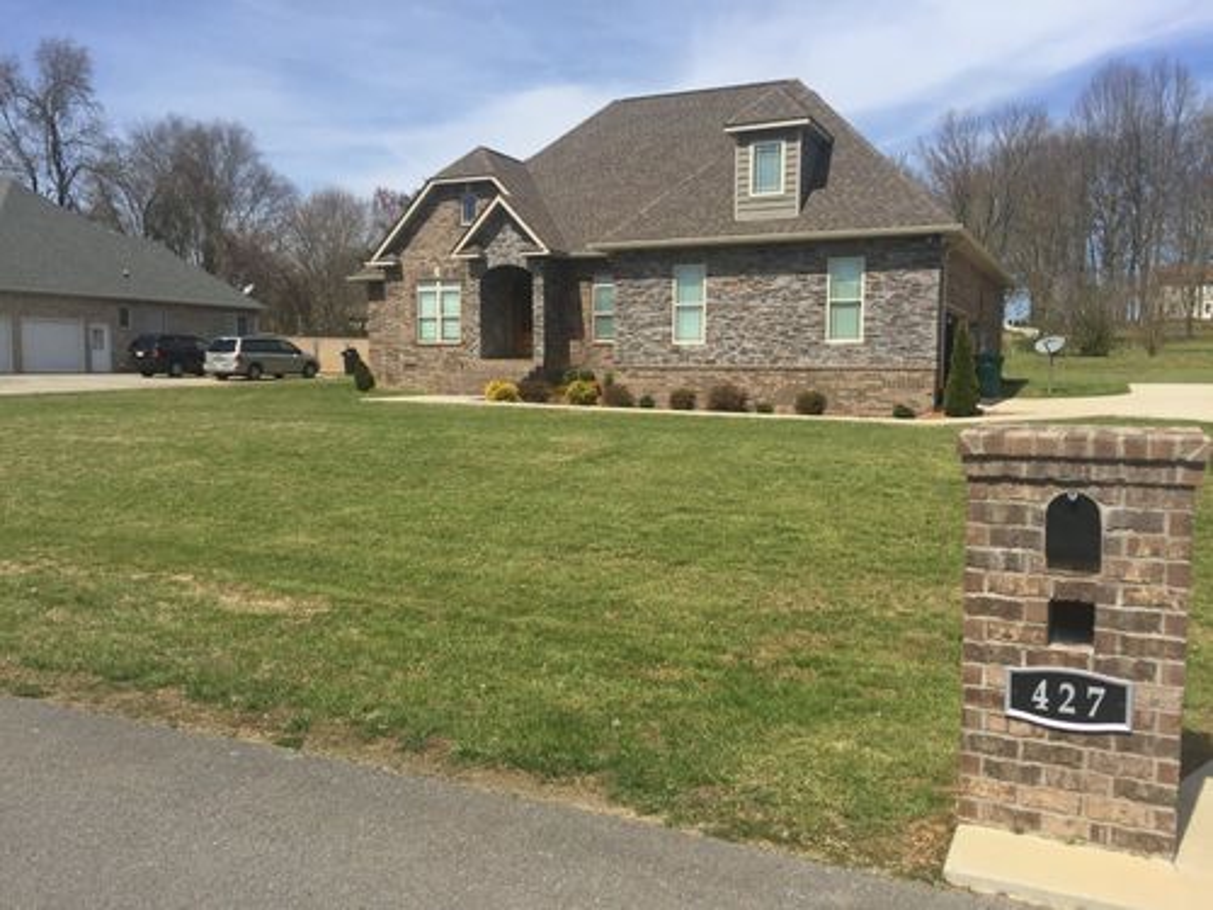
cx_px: 606
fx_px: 1016
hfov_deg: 61.7
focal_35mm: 29
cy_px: 455
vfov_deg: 48.2
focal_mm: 4.15
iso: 32
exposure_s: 1/2825
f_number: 2.2
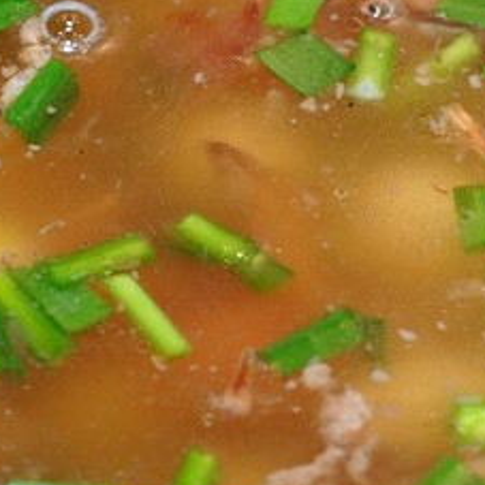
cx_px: 2
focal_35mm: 264
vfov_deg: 6.6
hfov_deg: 6.6
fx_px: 4185
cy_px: 193
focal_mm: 88
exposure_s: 1/100
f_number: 8
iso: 2000
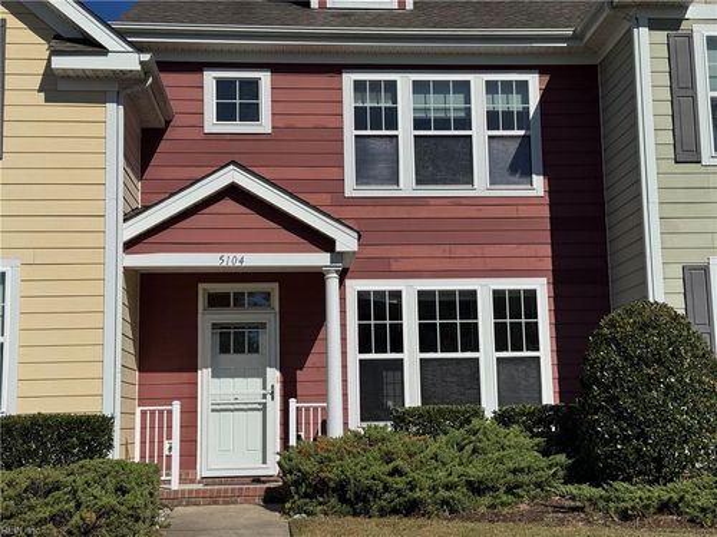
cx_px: 358
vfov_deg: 30.3
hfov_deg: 39.7
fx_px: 994
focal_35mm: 48
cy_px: 268
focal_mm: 6.76
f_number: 1.78
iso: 64
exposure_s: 1/12500
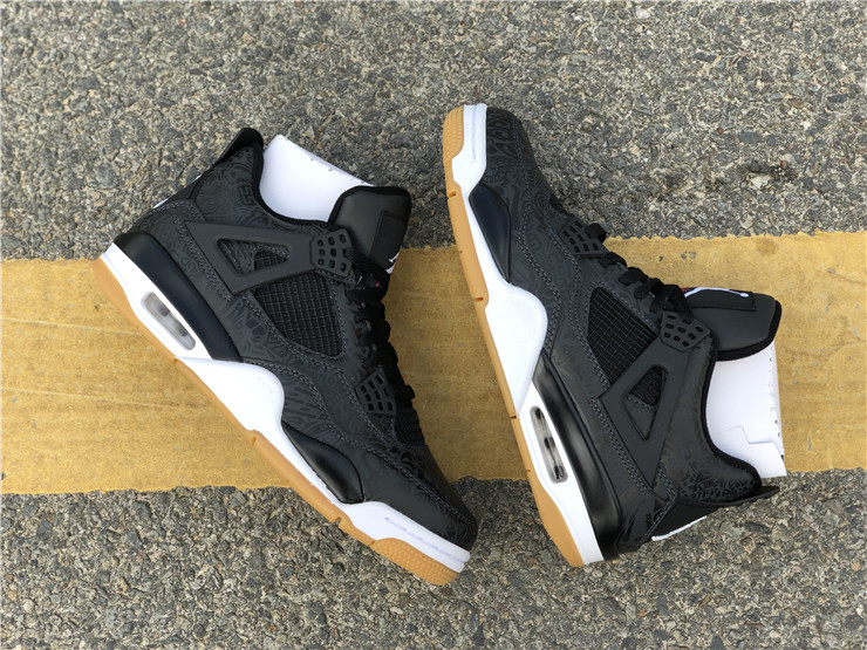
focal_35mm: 52
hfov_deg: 36.8
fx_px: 1302
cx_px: 434
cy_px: 325
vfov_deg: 28.0
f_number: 2.4
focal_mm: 6
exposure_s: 1/196
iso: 16
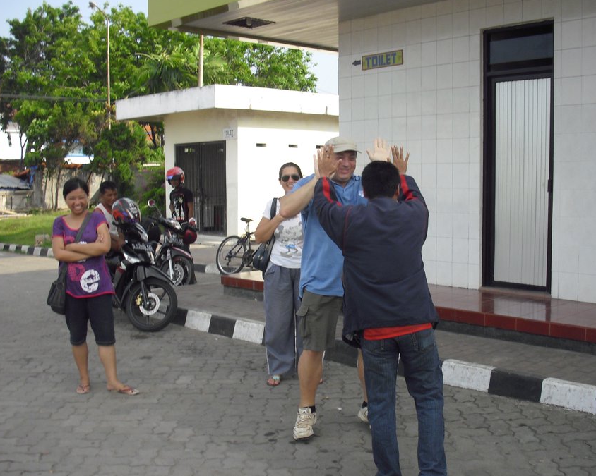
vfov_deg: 33.4
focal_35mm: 45
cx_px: 320
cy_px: 255
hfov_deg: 41.1
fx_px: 794
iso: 100
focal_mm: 6.2
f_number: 8
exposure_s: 1/100
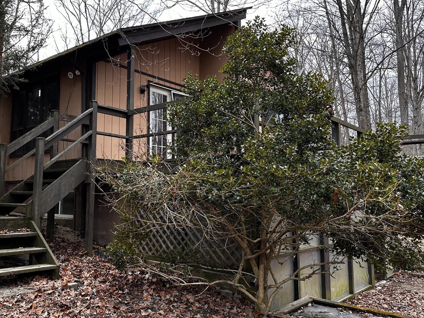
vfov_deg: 44.1
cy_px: 149
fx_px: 392
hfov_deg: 56.0
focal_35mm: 32
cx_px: 155
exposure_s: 1/229
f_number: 1.78
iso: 80
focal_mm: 6.86
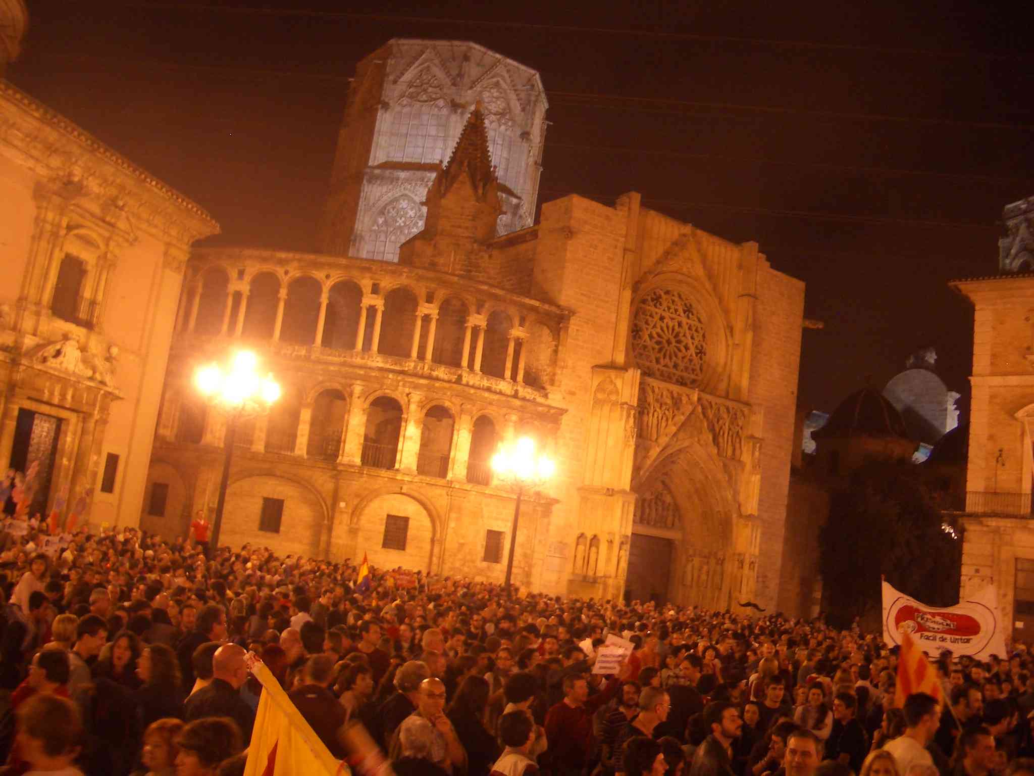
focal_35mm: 35
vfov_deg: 40.7
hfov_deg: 52.6
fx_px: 1045
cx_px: 517
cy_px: 388
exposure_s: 1/15
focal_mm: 5.8
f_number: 2.6
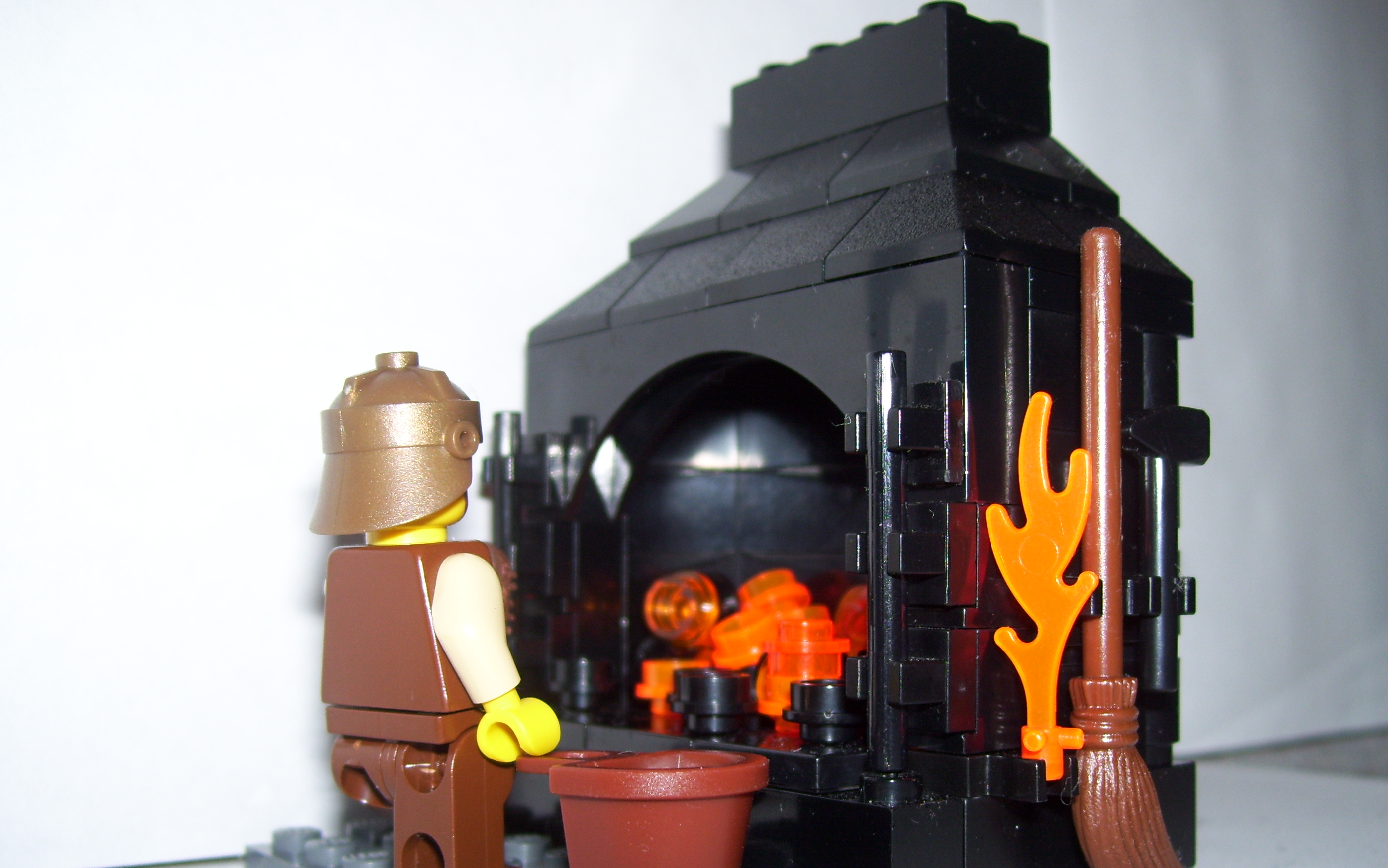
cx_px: 698
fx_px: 1475
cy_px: 519
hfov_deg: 50.4
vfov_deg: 32.7
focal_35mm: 39
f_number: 2.7
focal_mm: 6
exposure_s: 1/60
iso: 80
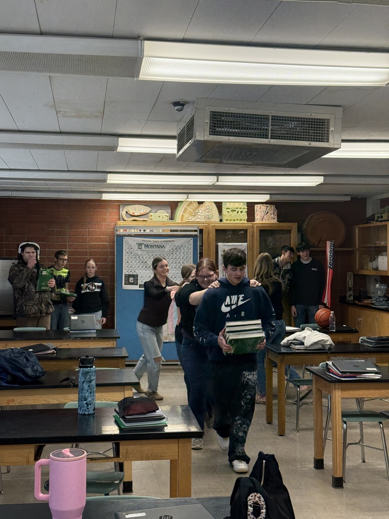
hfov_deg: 30.3
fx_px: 719
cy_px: 260
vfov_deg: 39.7
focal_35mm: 48
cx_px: 194
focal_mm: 6.76
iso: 200
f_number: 1.78
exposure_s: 1/120
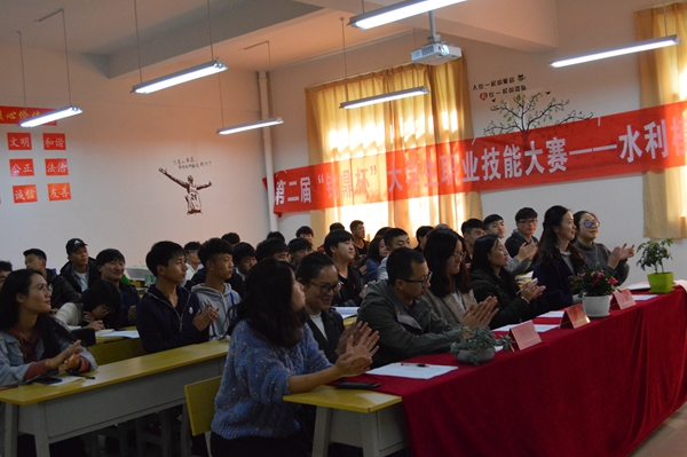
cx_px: 344
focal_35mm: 39
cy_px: 228
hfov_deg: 49.6
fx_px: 744
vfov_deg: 34.2
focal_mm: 26
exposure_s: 1/200
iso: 3200
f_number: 5.6
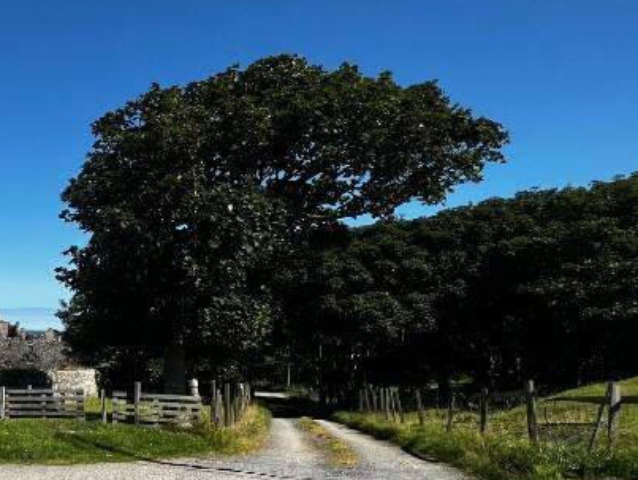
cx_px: -81
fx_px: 609
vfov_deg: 42.7
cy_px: 295
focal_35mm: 33
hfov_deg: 42.2
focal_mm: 1.57
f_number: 1.8
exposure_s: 1/1845
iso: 32
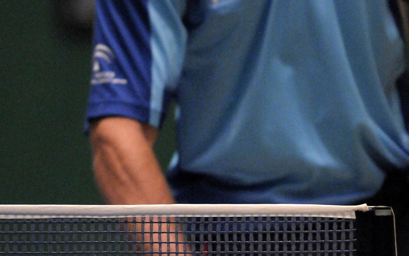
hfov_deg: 5.4
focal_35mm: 389
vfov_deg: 3.4
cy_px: 171
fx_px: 4337
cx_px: 282
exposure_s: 1/320
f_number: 2.8
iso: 3200
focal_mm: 150
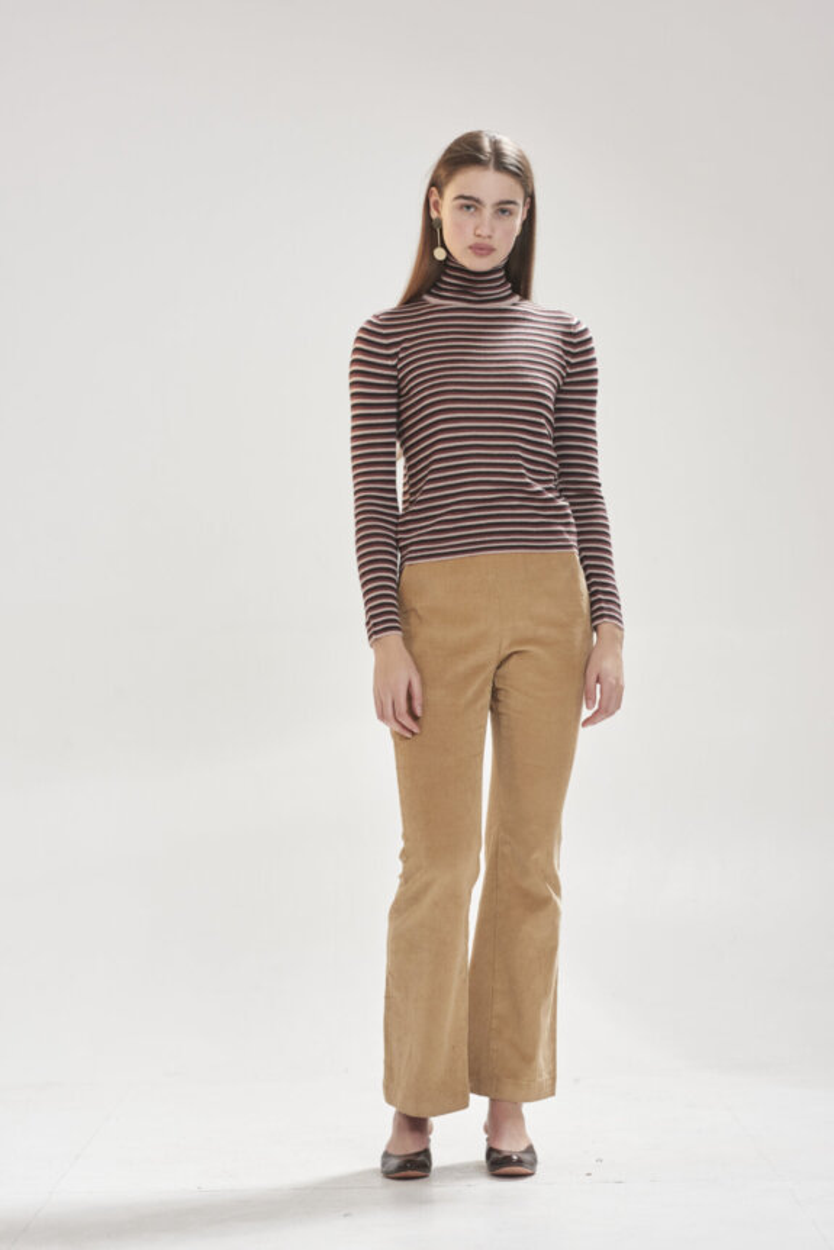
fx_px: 3195
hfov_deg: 14.9
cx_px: 417
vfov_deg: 22.1
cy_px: 625
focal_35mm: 92
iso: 800
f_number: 8
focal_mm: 92
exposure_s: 1/125
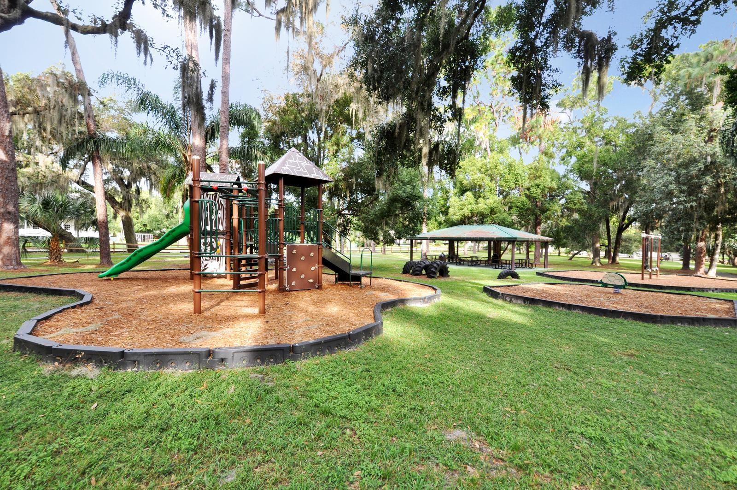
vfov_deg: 77.2
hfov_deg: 100.5
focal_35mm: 15
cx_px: 368
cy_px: 245
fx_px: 307
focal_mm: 10
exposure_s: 1/25
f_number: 8
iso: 200
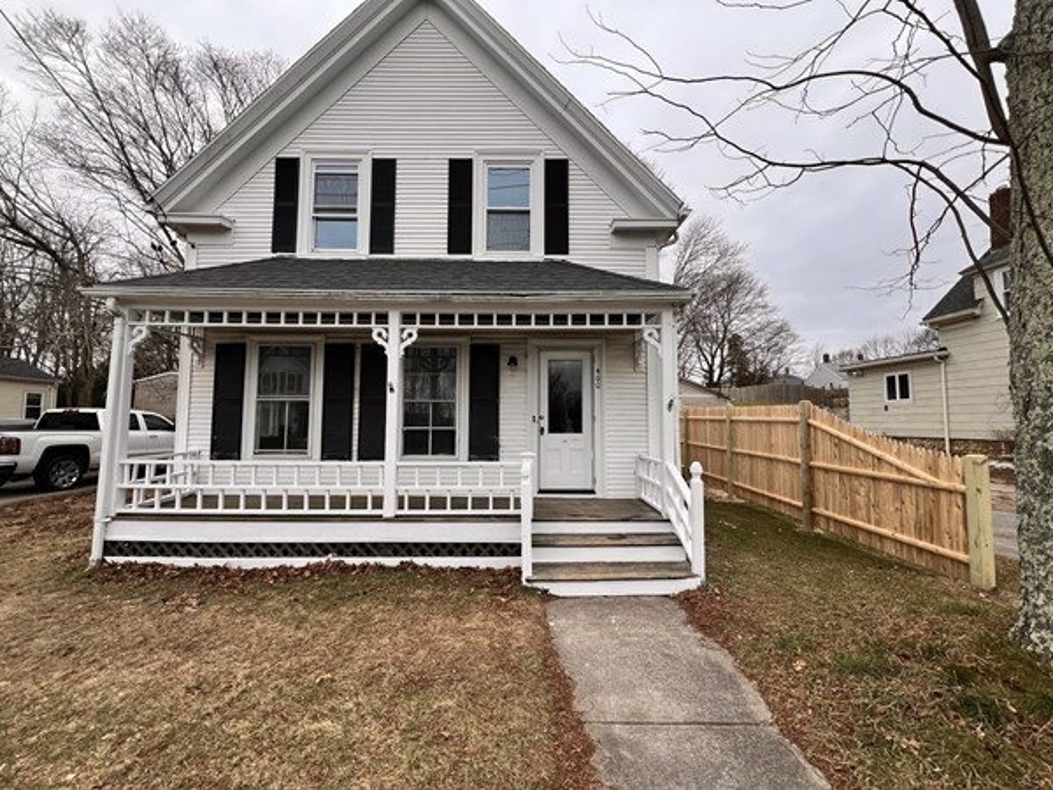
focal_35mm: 13
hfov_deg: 106.2
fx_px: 395
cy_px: 395
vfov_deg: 89.9
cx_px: 526
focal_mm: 1.57
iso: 32
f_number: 1.8
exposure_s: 1/394
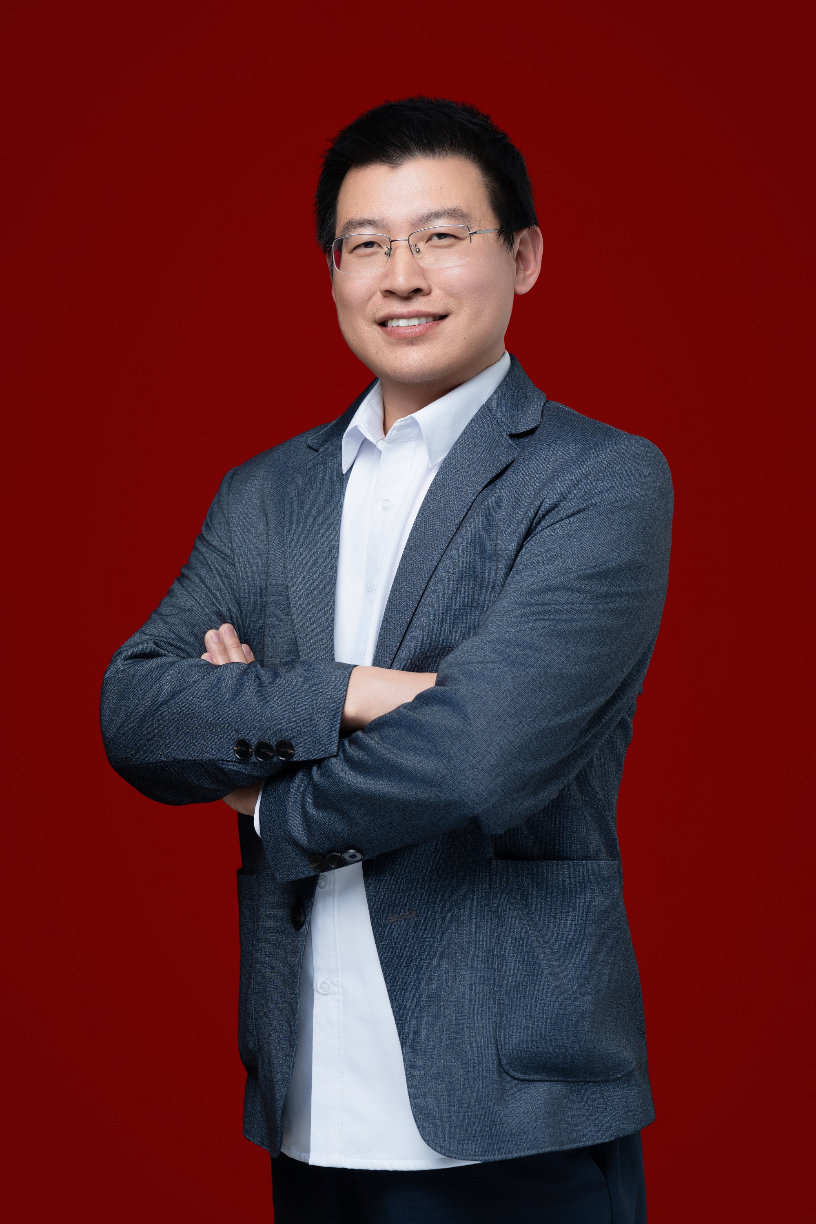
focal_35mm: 70
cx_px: 408
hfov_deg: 19.5
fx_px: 2380
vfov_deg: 28.8
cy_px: 612
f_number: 5.6
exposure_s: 1/125
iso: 100
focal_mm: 70
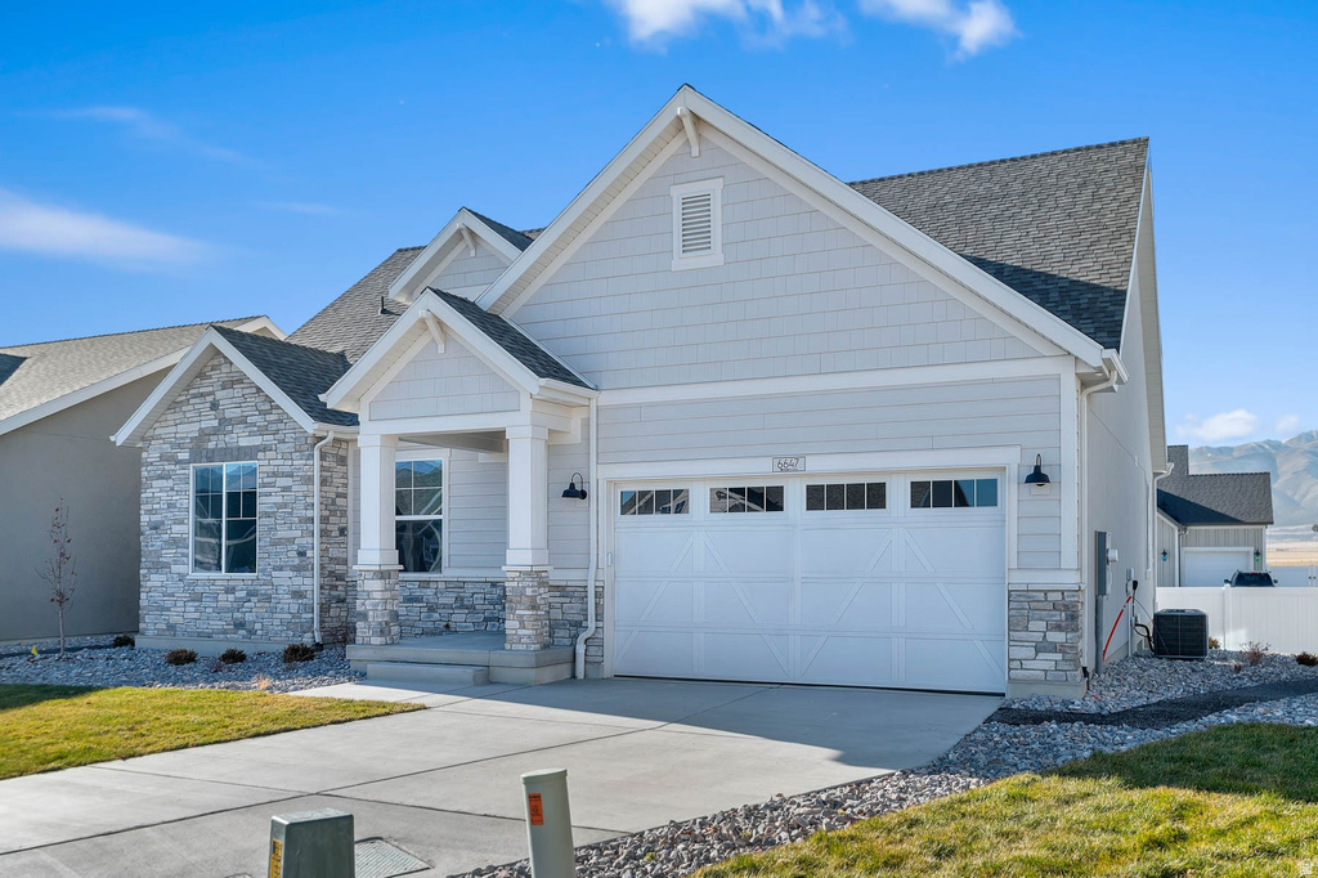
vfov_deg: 43.6
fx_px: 1098
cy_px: 439
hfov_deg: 61.9
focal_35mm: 30
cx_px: 659
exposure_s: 1/125
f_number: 8
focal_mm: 30
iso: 320
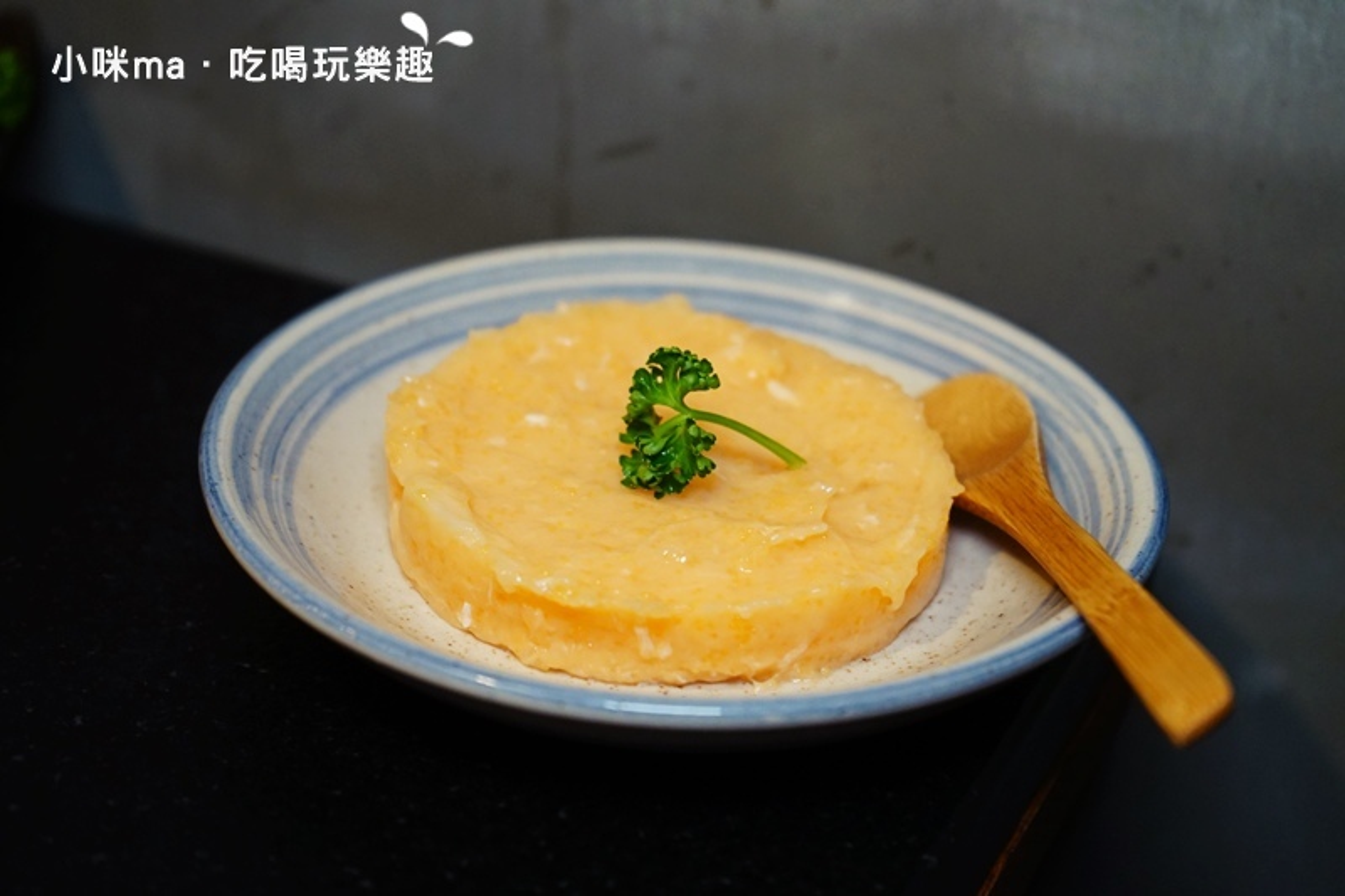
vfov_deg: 22.3
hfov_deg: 32.9
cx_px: 672
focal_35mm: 61
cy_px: 448
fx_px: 2278
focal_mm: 61
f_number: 5.6
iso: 2000
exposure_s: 1/80
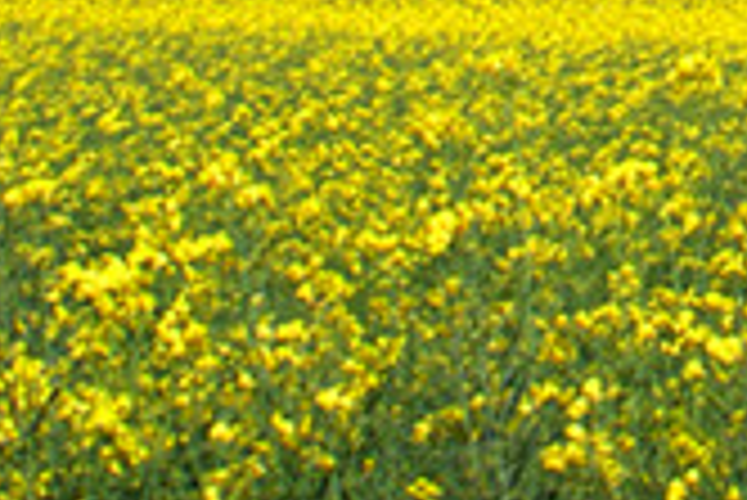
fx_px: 4382
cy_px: -543
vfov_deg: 6.3
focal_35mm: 211
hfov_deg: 9.3
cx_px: 1390
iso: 100
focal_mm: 30
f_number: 9
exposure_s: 1/500
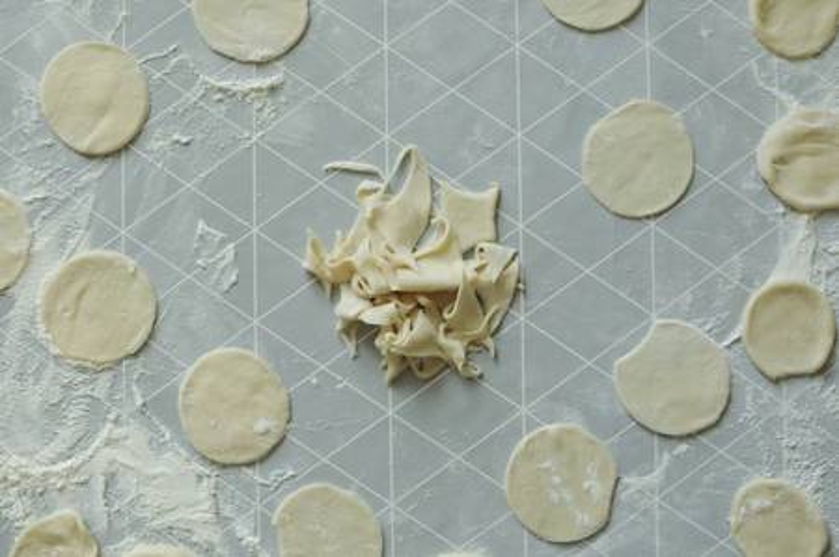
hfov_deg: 37.9
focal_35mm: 52
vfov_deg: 25.7
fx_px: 1222
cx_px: 420
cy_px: 278
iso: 200
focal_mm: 35
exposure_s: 1/20
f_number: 4.5
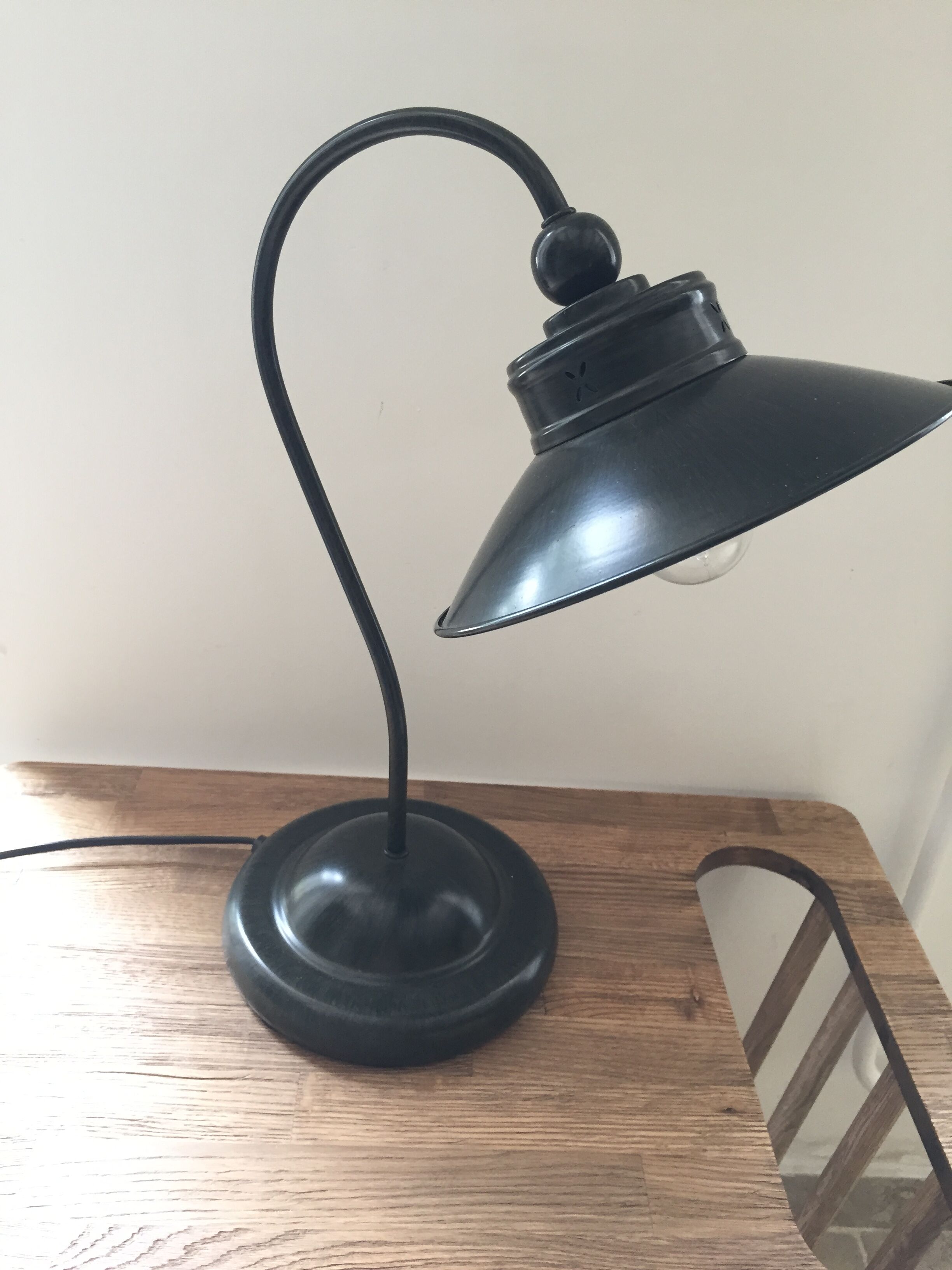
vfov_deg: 61.7
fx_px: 1063
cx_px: 476
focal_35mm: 29
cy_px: 635
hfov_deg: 48.2
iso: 64
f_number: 2.2
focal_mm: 4.15
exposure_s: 1/33
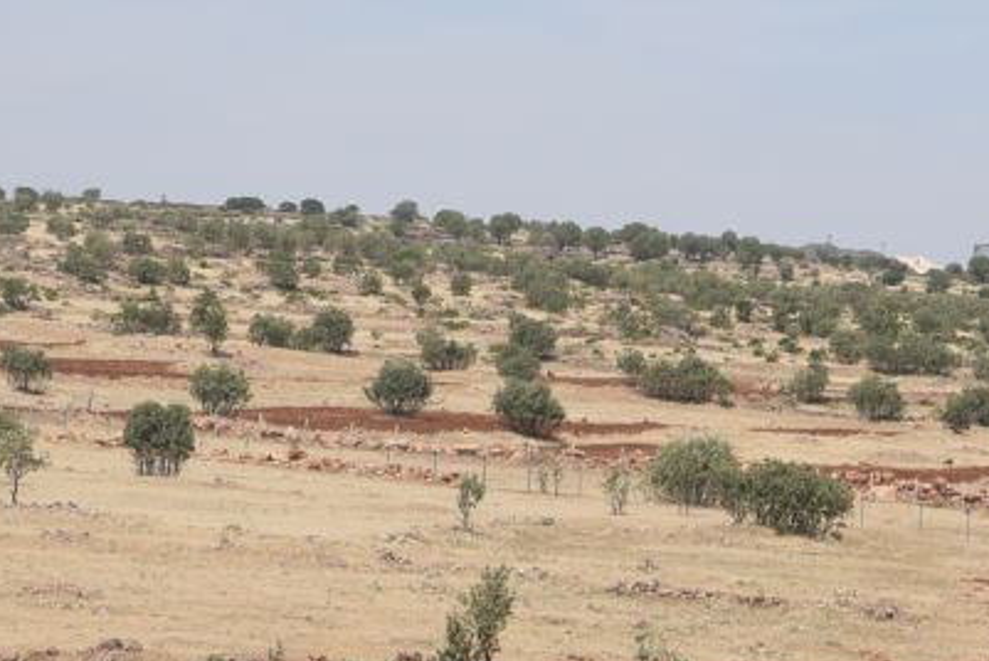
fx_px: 4454
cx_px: 528
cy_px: 413
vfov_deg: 8.5
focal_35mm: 162
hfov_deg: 12.7
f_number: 8
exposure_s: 1/640
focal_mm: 50
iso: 200
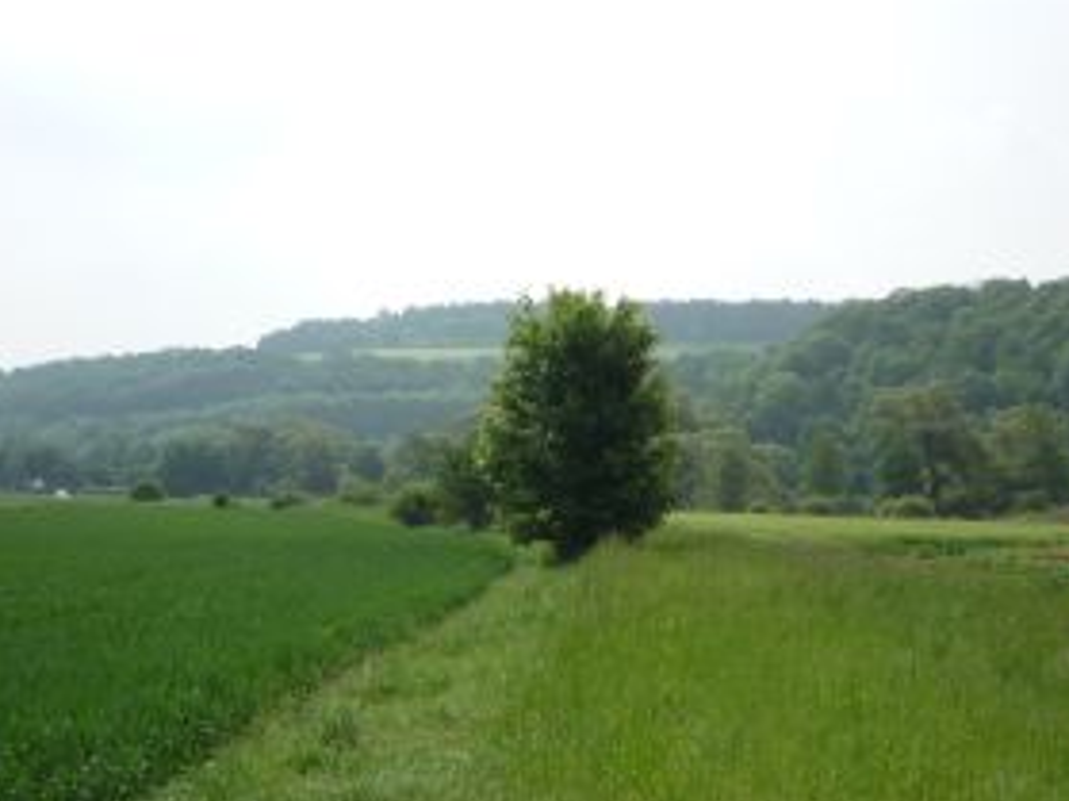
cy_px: 602
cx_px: 628
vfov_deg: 26.2
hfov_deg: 34.9
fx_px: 1698
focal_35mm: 55
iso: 100
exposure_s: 1/500
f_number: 5.6
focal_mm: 5.2
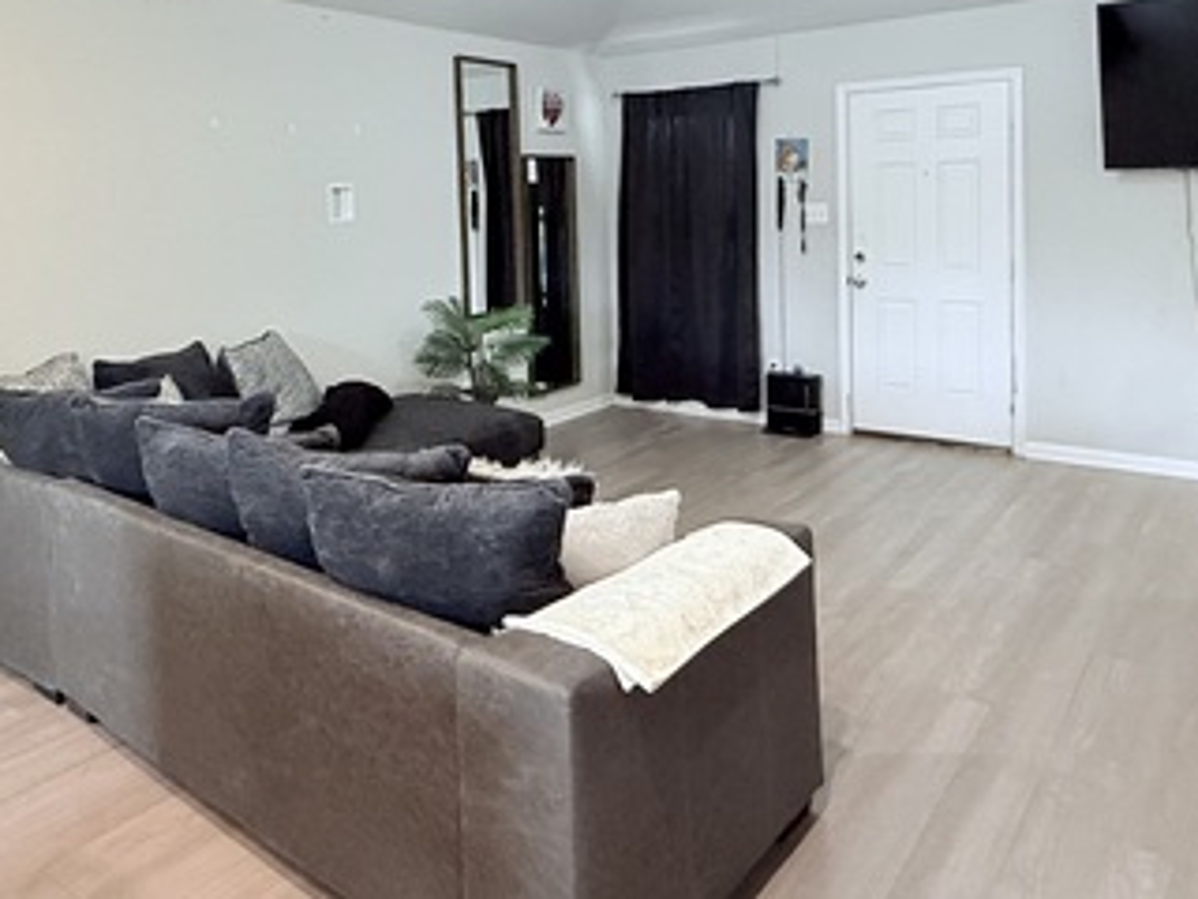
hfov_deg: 63.4
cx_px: 595
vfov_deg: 48.2
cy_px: 243
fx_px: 969
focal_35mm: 28
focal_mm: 2.22
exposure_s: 1/60
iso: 500
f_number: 2.2
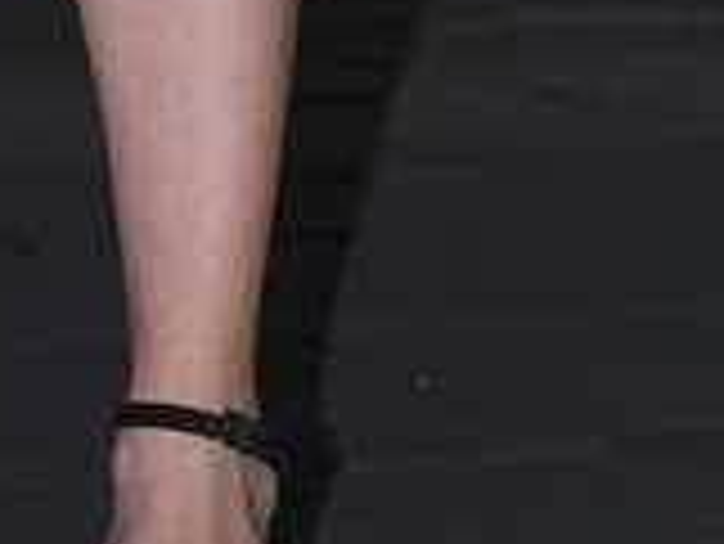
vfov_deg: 0.9
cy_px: -2064
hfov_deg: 1.2
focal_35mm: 1615
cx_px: 841
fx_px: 33803
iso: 640
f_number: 4
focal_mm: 150
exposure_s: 1/200
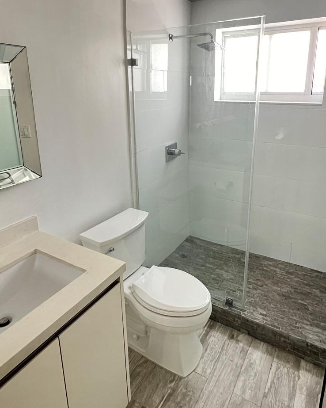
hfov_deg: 63.0
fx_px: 265
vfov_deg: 74.2
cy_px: 162
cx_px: 178
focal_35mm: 22
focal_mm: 1.57
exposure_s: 1/60
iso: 640
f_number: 1.8
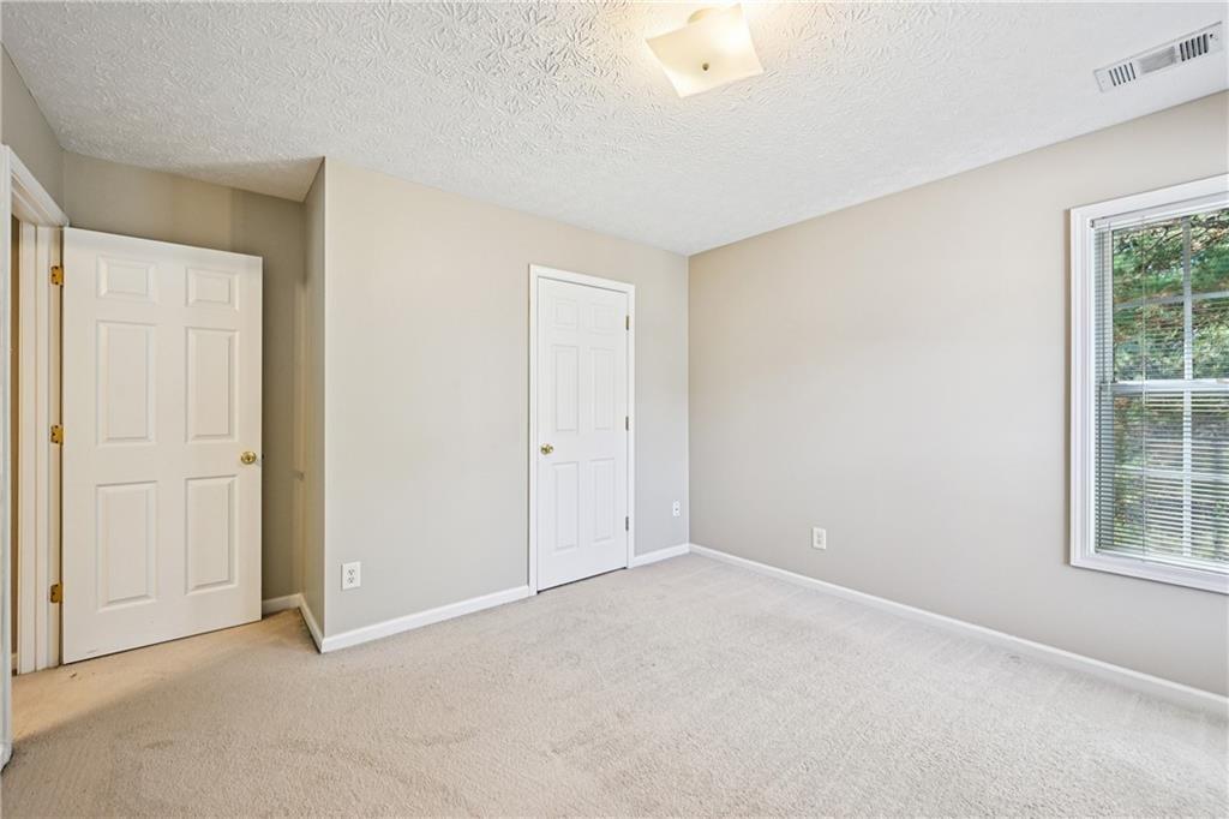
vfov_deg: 81.2
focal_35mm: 14
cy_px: 410
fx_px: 478
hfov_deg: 104.3
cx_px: 614
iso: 180
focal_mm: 14
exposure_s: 1/15
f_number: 8
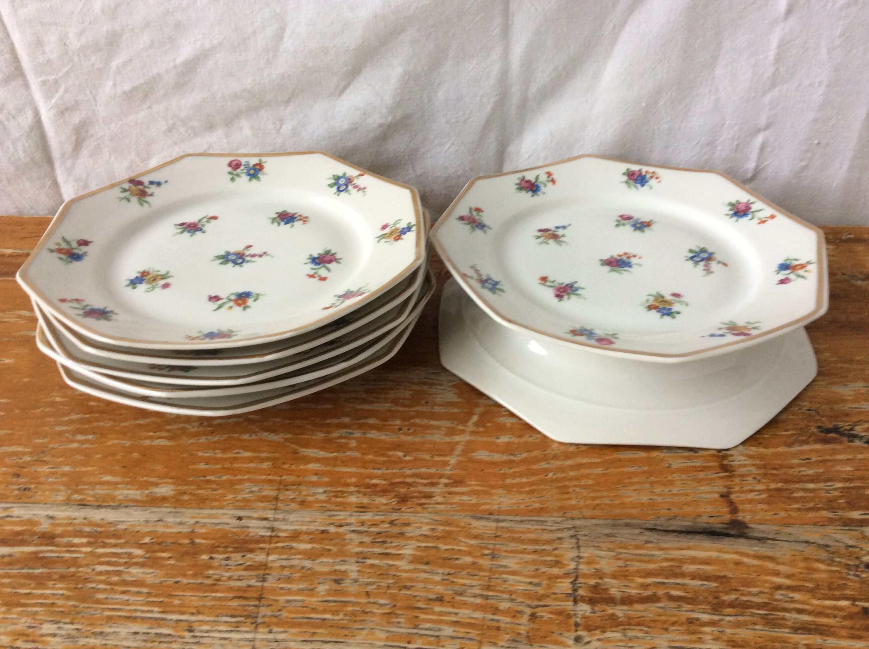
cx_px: 434
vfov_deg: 44.1
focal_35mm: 32
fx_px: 802
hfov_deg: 56.9
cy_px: 324
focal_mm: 3.3
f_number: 2.4
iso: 64
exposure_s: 1/25
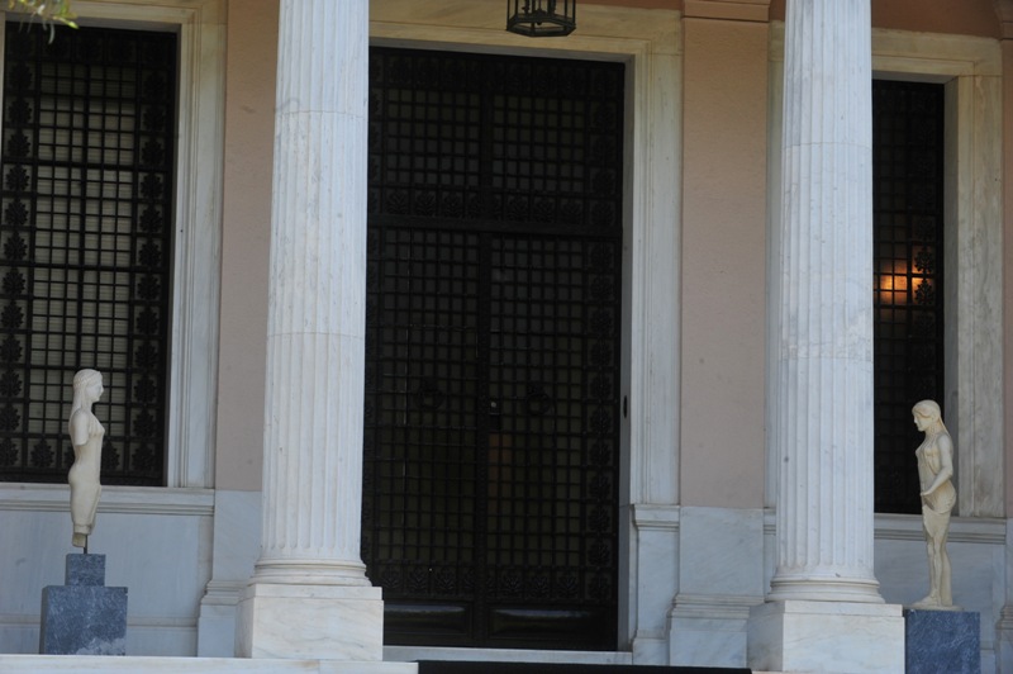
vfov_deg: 12.4
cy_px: 337
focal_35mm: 110
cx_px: 506
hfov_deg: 18.6
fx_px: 3093
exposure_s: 1/200
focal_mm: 110
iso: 400
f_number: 11
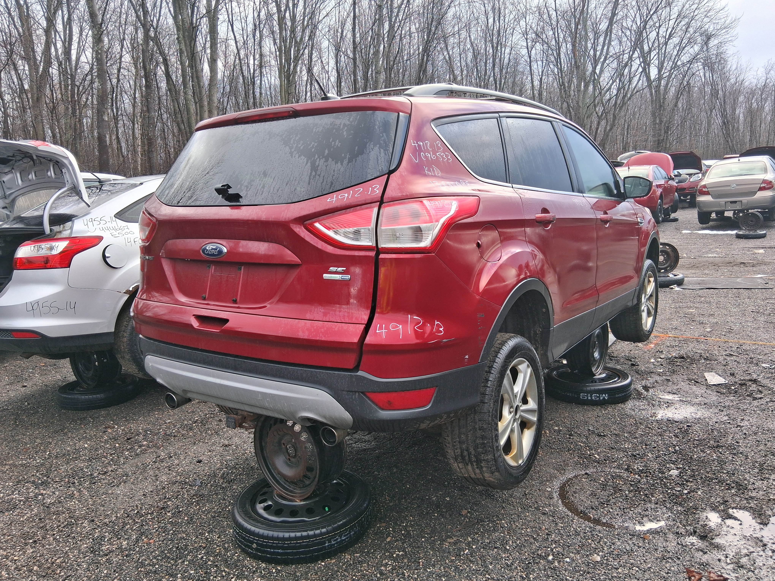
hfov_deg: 67.3
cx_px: 388
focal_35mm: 26
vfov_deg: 53.1
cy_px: 290
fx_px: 582
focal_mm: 3.98
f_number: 1.8
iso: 40
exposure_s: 1/120
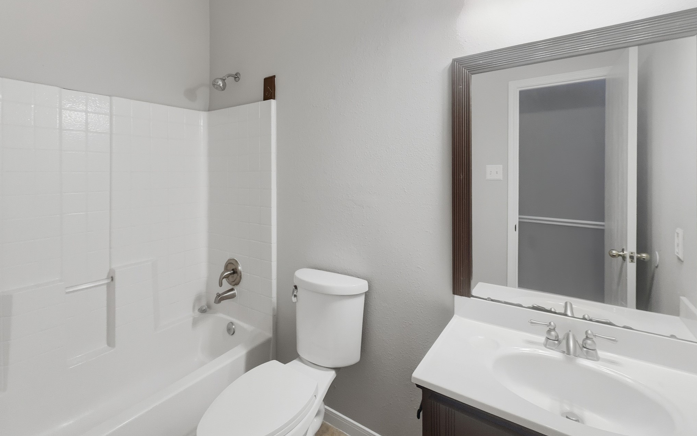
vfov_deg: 74.7
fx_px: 285
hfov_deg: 101.5
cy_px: 206
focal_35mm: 15
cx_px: 346
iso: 32
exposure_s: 1/318
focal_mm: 2.2
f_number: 2.2
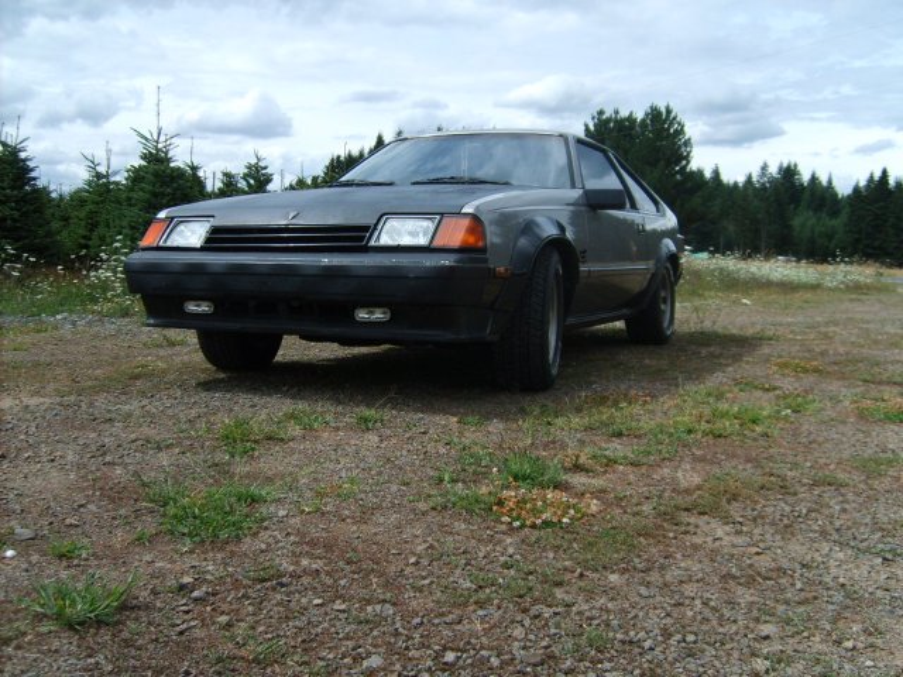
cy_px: 338
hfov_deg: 52.6
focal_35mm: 35
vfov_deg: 40.7
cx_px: 452
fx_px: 913
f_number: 2.8
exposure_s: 1/1000
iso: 50
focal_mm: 5.8
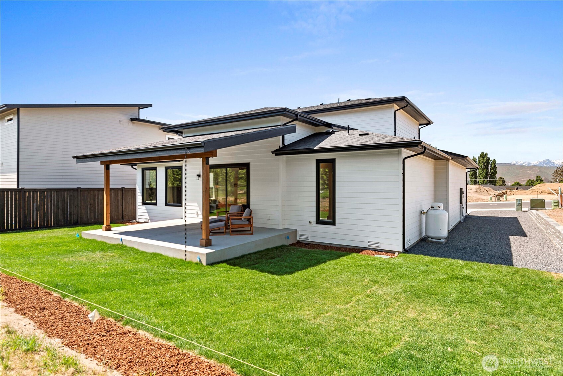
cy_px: 188
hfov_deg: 84.0
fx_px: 313
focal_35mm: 20
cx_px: 282
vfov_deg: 62.0
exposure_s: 1/250
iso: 100
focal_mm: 20
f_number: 8
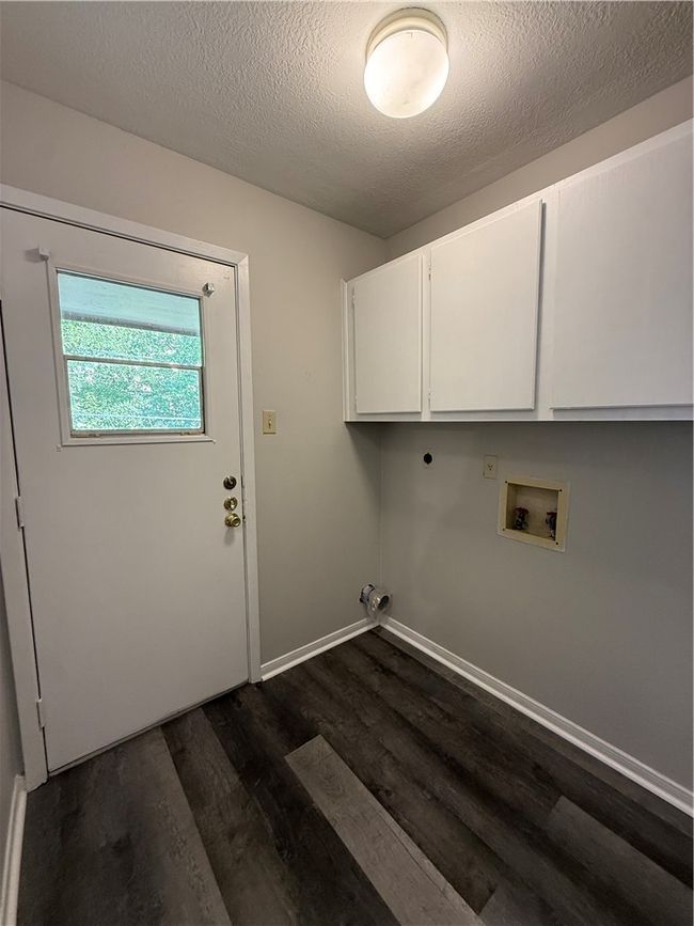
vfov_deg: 102.1
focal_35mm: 14
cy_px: 463
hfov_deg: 85.7
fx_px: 374
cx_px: 347
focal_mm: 2.22
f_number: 2.2
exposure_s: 1/95
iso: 320
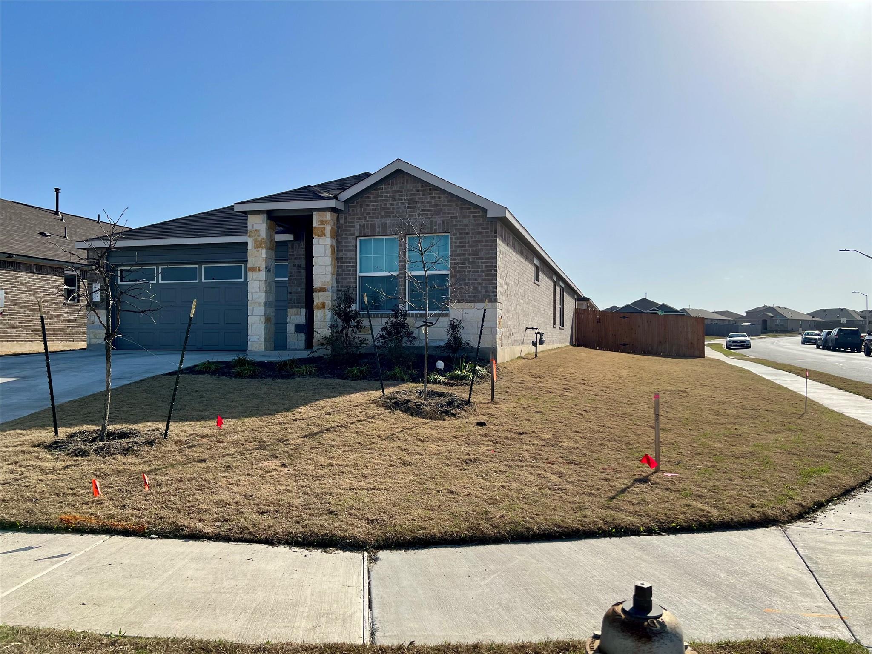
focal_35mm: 26
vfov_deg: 53.1
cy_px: 327
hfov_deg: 67.3
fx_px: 655
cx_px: 436
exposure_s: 1/6993
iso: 50
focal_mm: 5.7
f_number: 1.5
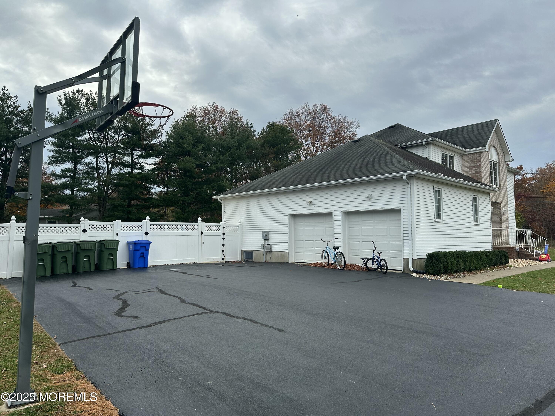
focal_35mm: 24
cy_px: 208
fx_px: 385
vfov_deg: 56.8
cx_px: 278
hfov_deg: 71.6
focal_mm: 6.86
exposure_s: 1/1751
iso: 80
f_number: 1.78
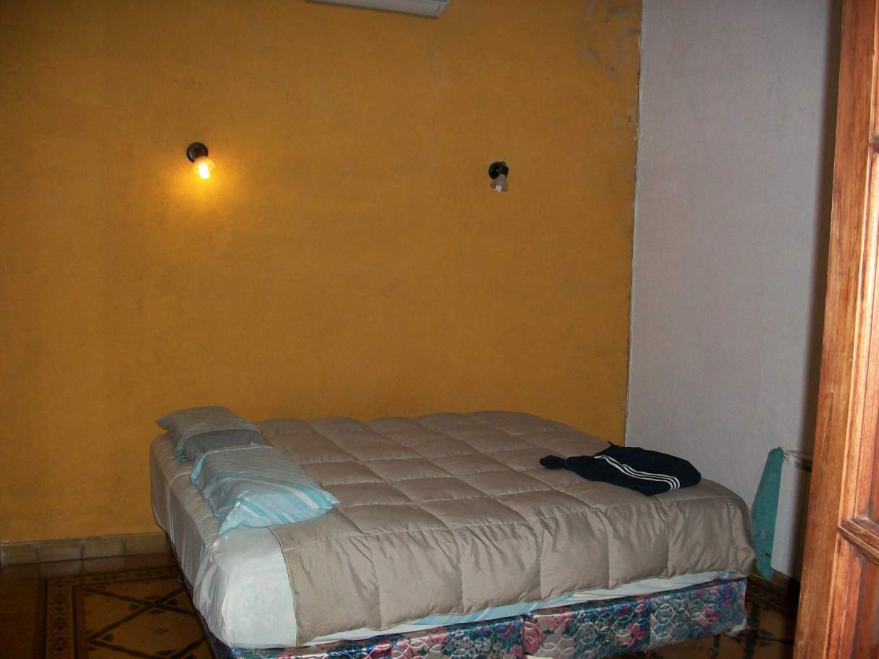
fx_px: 863
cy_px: 330
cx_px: 440
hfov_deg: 54.0
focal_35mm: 34
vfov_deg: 41.8
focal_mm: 5.7
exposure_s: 1/60
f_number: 2.8
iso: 160
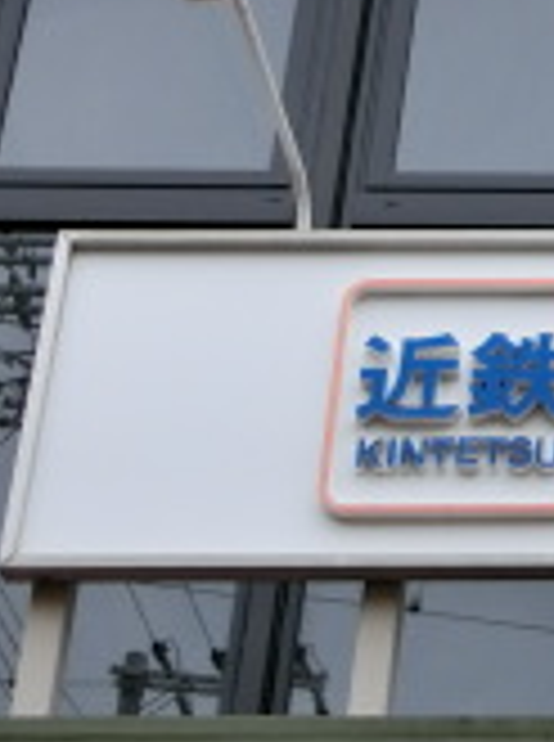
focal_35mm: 175
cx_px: 1180
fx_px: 3749
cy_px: 36
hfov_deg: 8.0
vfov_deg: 11.2
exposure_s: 1/400
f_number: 4.4
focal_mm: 8
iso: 80
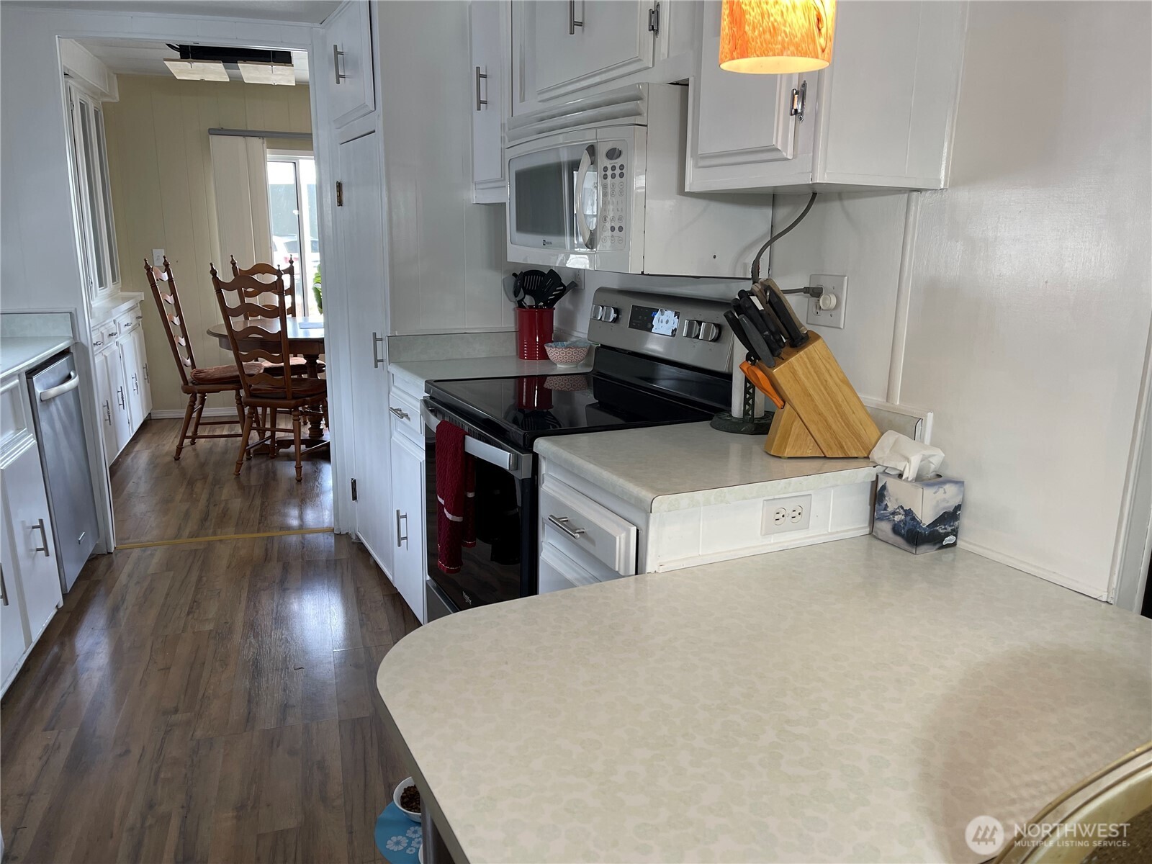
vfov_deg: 54.9
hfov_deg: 69.4
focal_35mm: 25
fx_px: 832
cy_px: 432
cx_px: 576
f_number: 1.6
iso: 100
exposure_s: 1/120
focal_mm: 5.1
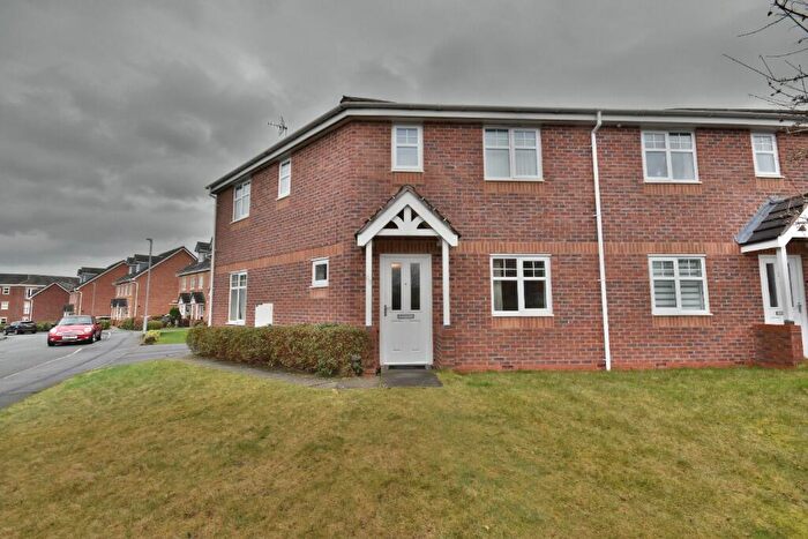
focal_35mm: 15
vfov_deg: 77.4
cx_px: 404
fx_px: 337
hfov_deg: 100.4
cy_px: 270
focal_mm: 10
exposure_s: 1/400
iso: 800
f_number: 10
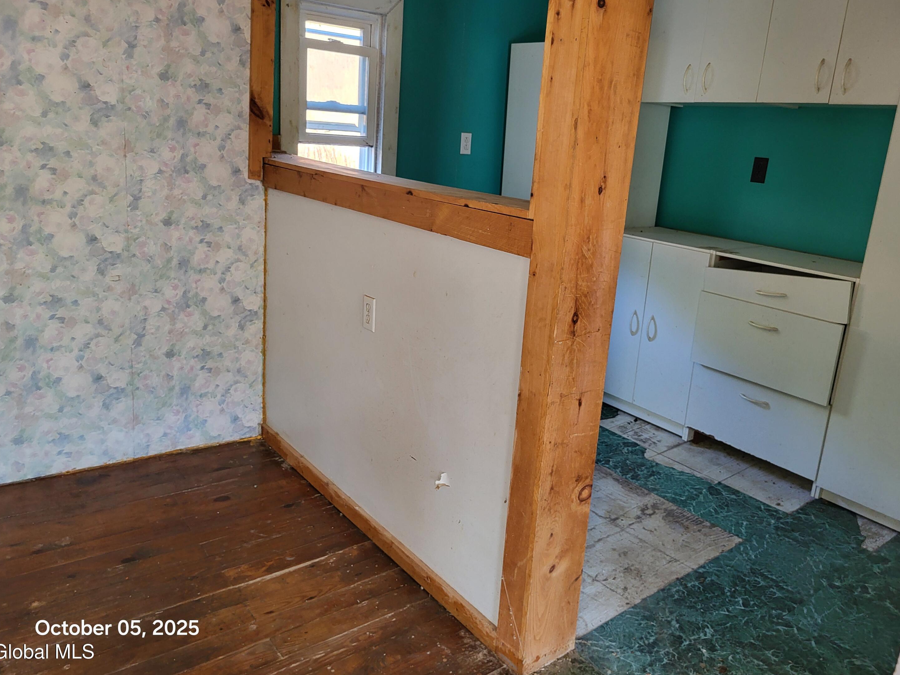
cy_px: 333
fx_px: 702
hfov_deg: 65.3
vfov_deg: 51.4
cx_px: 458
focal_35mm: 27
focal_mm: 5.4
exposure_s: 1/60
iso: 250
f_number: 1.8
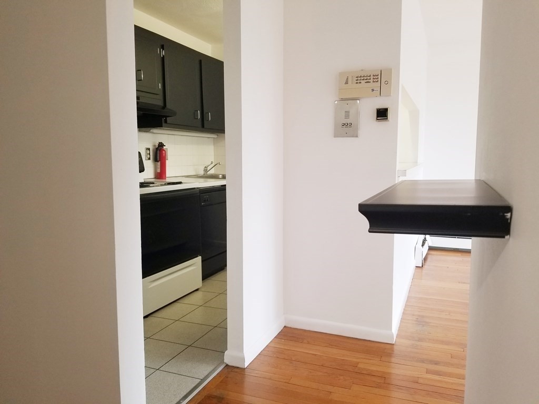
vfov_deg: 53.1
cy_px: 202
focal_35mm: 26
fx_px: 405
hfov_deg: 67.3
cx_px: 270
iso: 100
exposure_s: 1/60
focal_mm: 4.3
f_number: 1.7
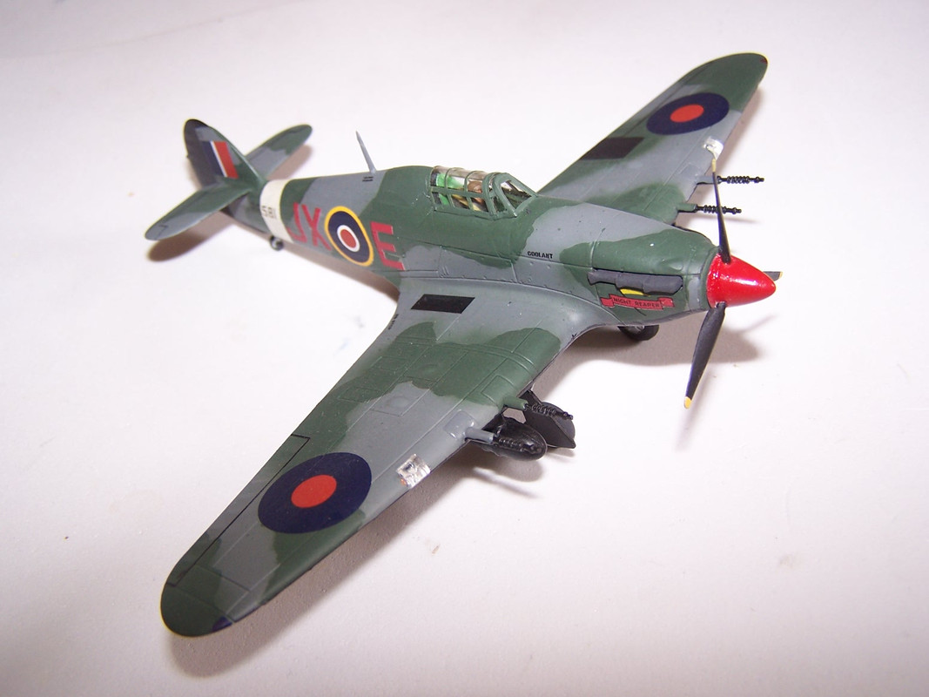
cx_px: 464
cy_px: 348
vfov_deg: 37.7
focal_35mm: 38
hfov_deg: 49.0
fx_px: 1020
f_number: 2.8
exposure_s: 1/90
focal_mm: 6.3
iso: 80
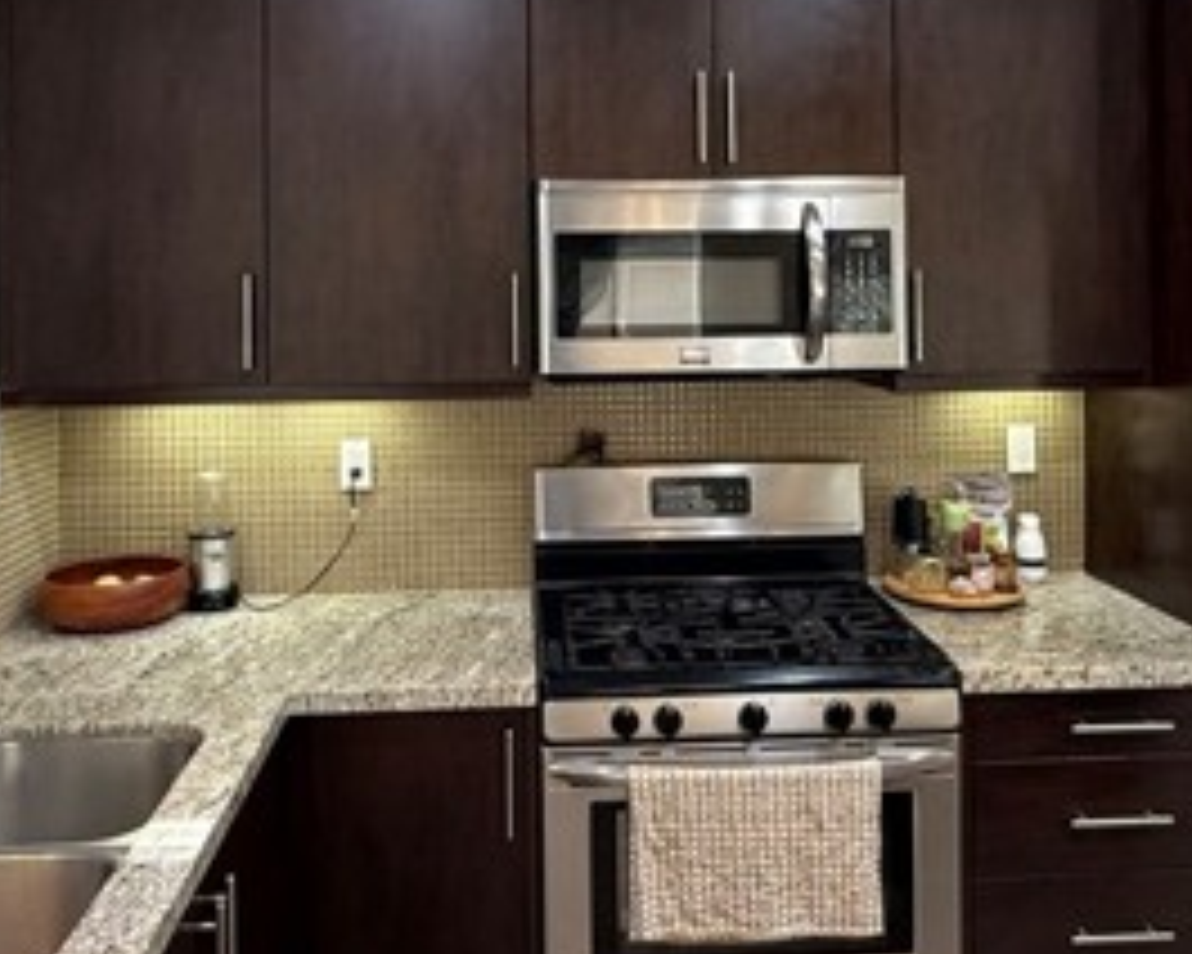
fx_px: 1164
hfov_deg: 54.2
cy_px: 292
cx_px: 594
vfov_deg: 43.7
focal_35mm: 33
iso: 250
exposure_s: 1/60
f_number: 2.2
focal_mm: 2.22
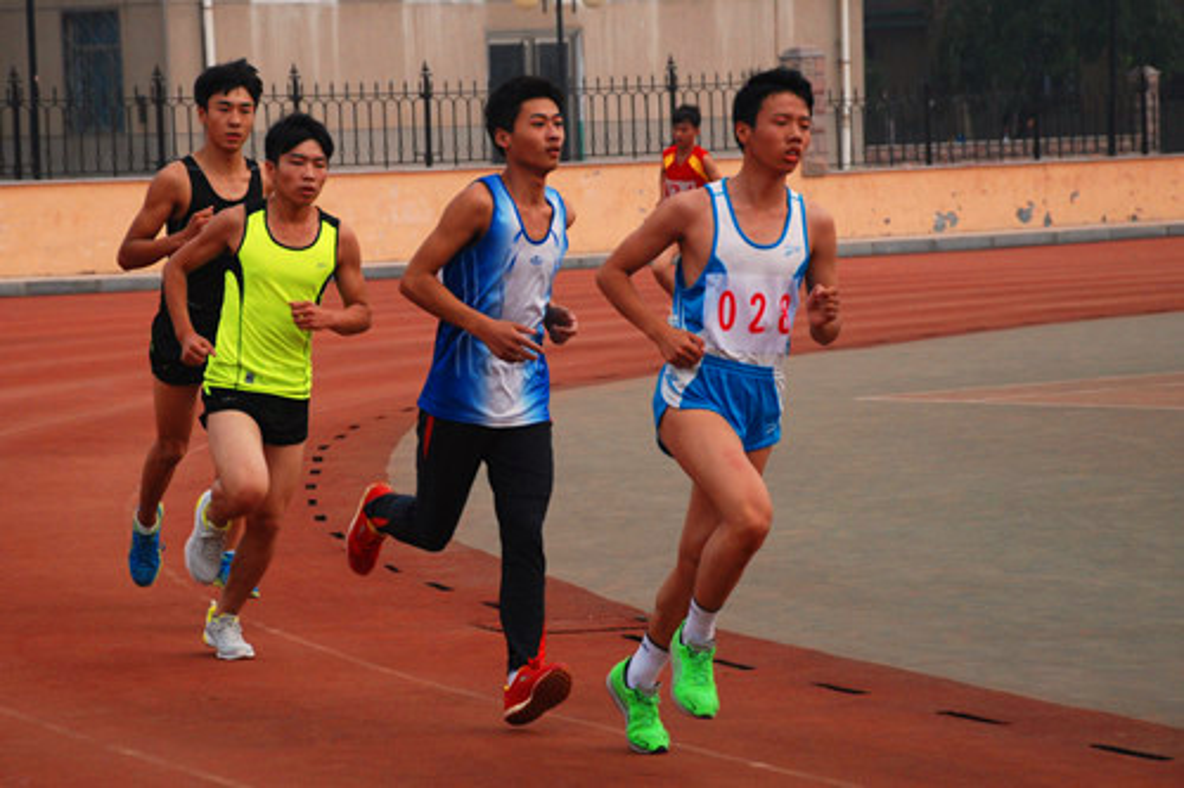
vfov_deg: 10.2
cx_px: 592
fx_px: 4438
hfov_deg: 15.2
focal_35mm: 135
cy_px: 394
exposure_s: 1/1600
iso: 400
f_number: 5.6
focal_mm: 90
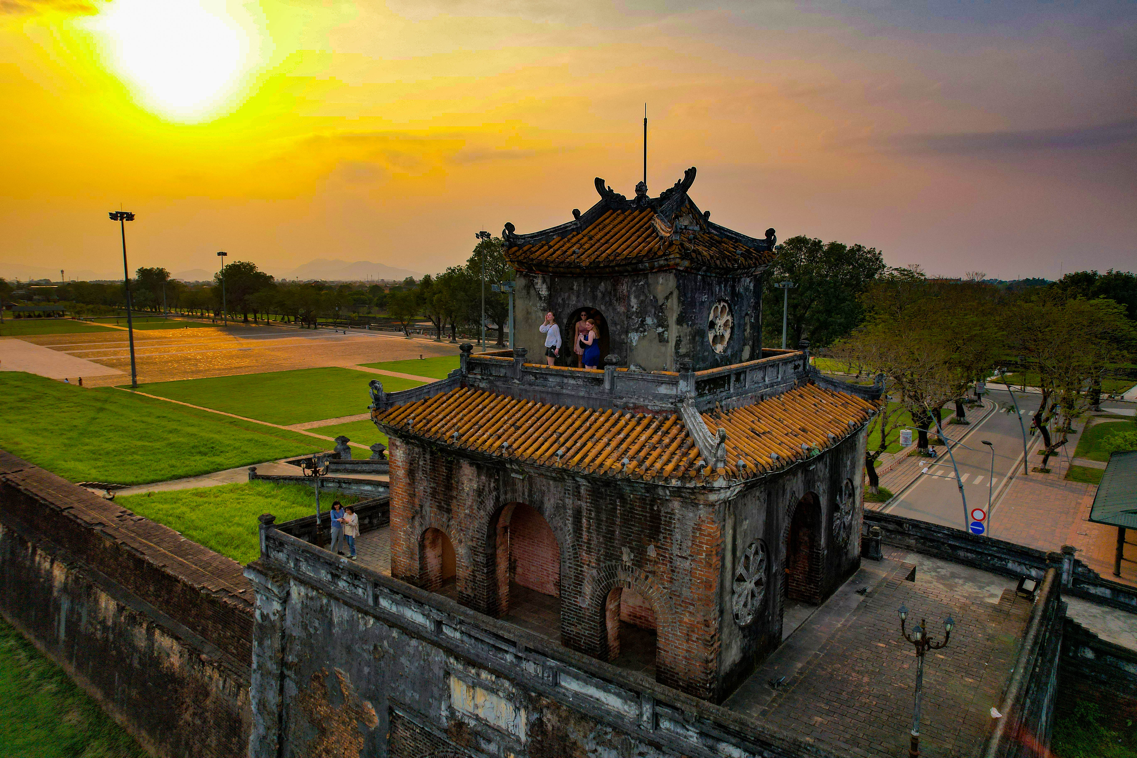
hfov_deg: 78.6
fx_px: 695
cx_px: 568
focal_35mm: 22
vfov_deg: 57.2
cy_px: 379
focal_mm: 8.38
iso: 100
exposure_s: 1/2000
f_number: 2.8
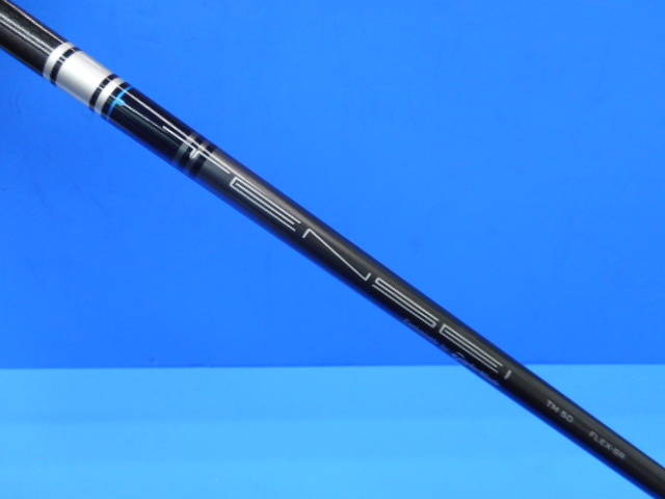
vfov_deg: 48.2
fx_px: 557
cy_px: 250
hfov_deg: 61.7
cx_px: 332
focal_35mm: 29
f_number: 4
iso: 180
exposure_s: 1/30
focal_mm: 5.2
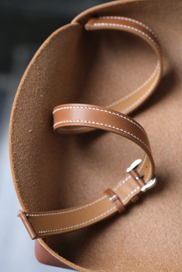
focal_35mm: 90
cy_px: 136
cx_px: 91
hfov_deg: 15.2
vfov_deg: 22.6
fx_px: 682
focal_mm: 60
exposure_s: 1/80
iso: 1000
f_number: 5
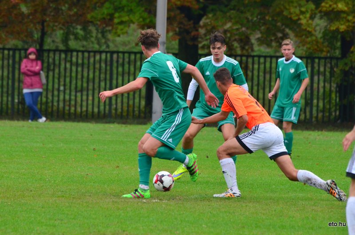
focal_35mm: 450
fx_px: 4429
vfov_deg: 3.0
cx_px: 178
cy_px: 118
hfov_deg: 4.6
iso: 2000
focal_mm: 300
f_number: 7.1
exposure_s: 1/640
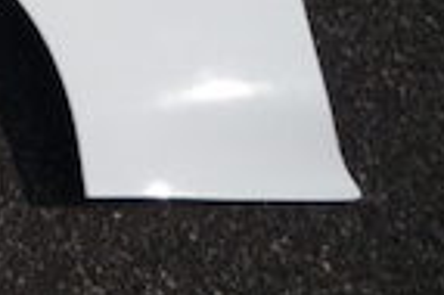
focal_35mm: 96
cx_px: -155
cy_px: -165
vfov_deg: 13.3
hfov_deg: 19.4
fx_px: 1183
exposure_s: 1/640
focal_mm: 5.5
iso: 100
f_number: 8
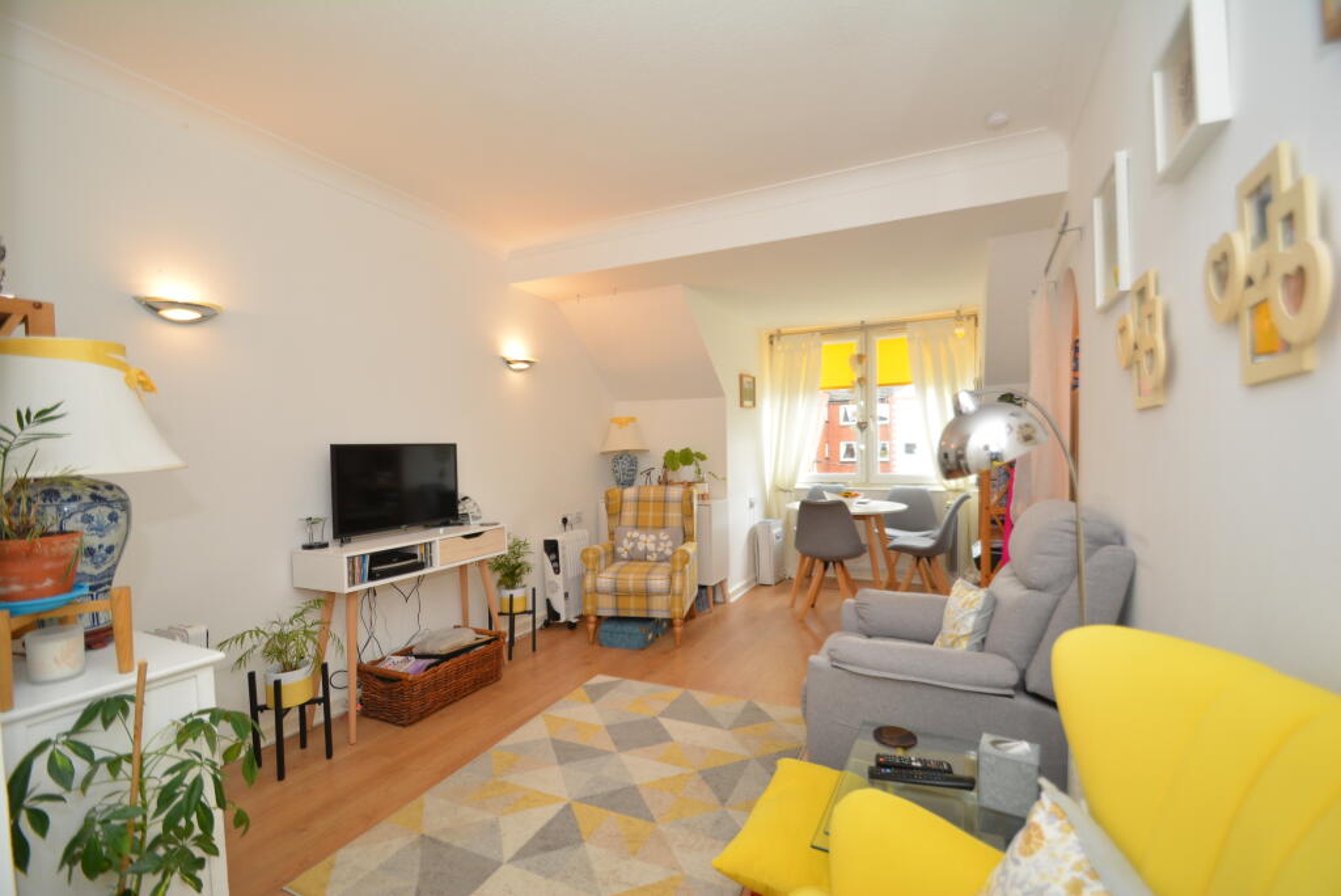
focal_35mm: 15
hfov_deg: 100.4
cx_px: 670
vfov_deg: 77.4
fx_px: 559
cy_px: 448
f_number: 4
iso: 450
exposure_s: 1/60
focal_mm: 10
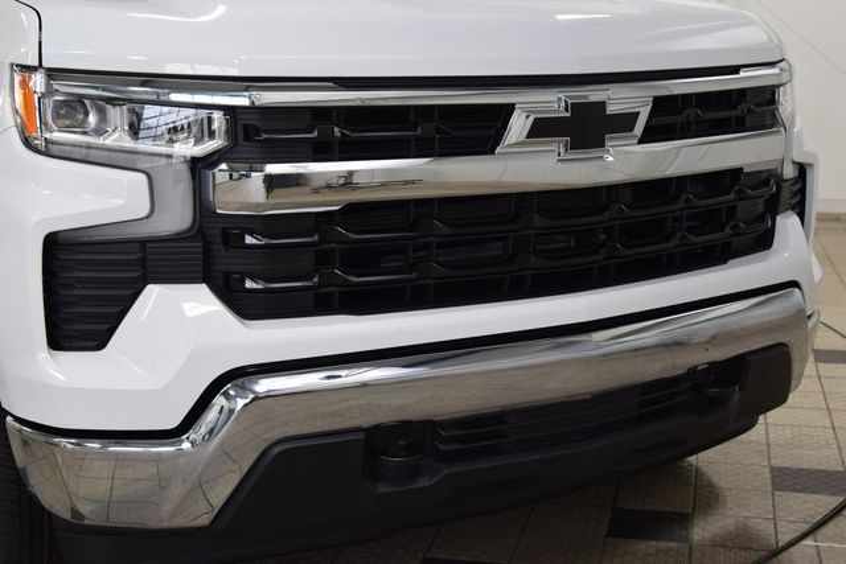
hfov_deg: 38.9
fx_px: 1199
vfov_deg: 26.5
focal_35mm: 51
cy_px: 282
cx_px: 423
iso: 400
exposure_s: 1/20
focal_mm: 34
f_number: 6.3
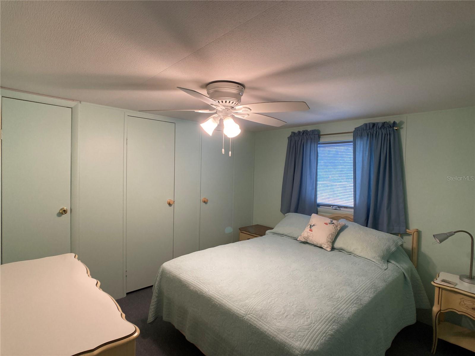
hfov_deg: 63.4
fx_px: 384
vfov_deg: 49.7
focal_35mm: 28
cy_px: 178
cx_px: 238
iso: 100
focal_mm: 3.99
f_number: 1.8
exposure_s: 1/60
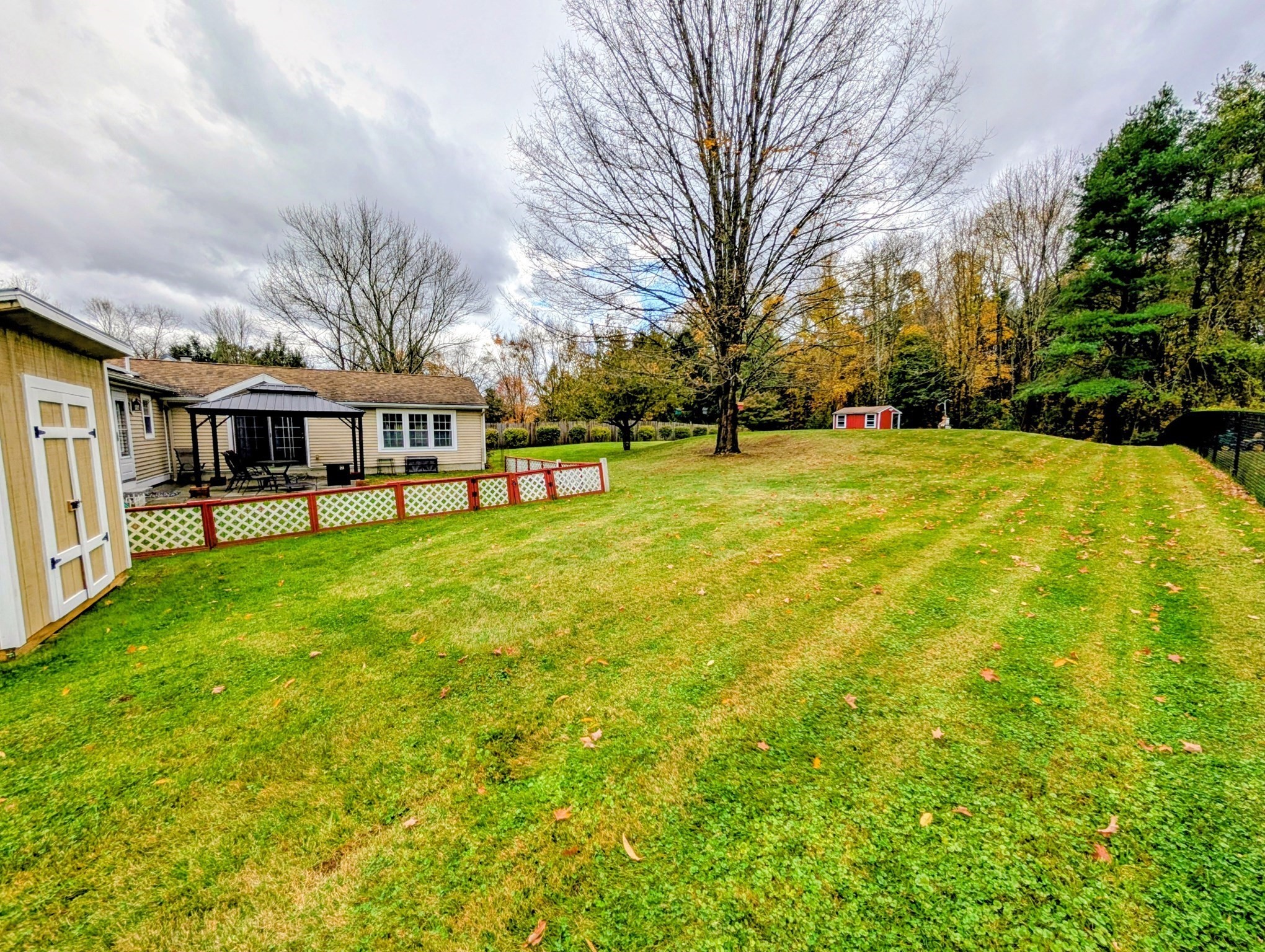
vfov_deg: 94.6
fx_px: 439
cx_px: 632
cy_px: 476
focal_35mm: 12
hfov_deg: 110.5
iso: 52
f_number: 1.7
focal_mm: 2.02
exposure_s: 1/2169
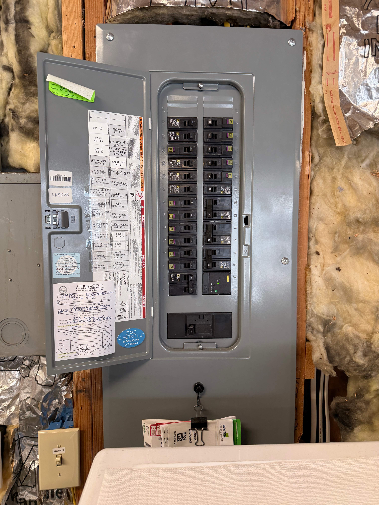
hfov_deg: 56.8
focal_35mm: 24
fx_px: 350
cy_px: 252
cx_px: 190
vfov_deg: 71.6
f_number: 1.78
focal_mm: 6.76
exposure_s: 1/120
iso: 160
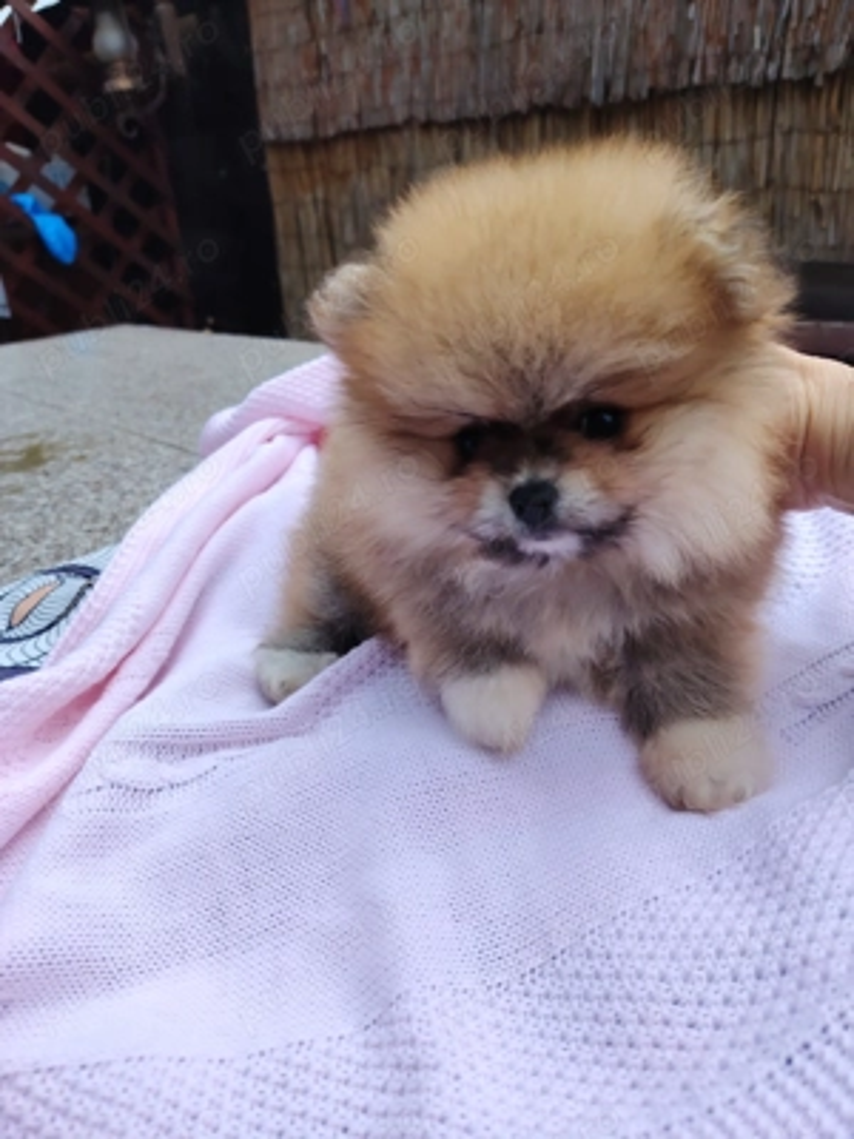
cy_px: 570
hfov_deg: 56.8
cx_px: 427
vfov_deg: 71.6
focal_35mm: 24
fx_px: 789
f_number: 1.75
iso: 725
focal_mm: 5.25
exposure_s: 1/900
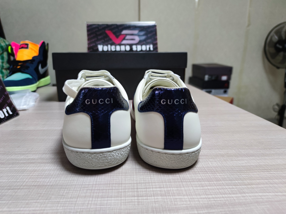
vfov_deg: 56.8
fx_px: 198
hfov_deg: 71.6
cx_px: 143
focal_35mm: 24
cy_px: 107
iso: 400
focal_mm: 6.72
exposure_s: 1/86
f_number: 1.69
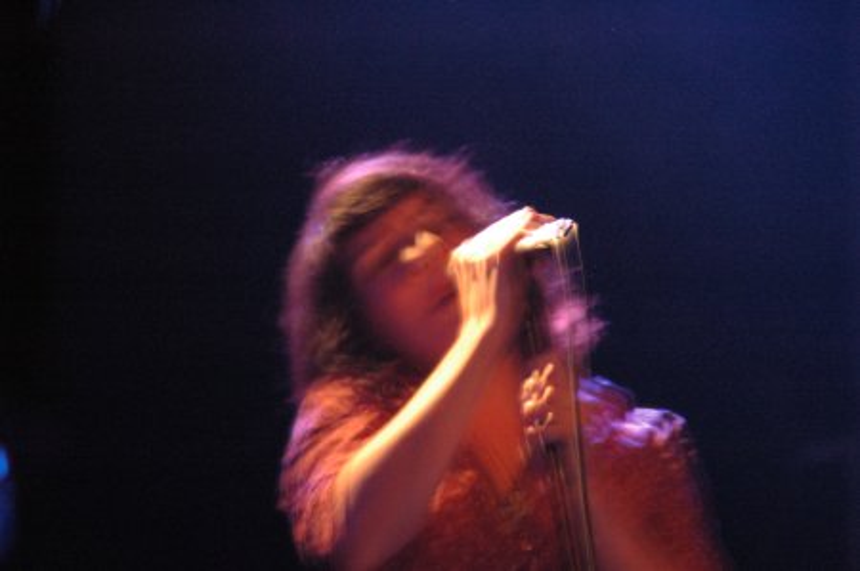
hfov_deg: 5.7
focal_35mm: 360
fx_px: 8591
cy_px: 286
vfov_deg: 3.8
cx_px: 430
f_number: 5.3
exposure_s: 1/2.5
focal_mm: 240
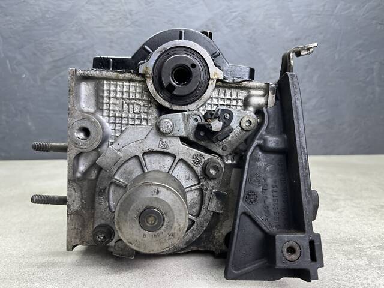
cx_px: 192
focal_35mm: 26
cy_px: 144
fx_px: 288
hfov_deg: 67.3
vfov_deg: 53.1
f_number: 1.6
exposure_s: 1/100
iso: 64
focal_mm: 5.1
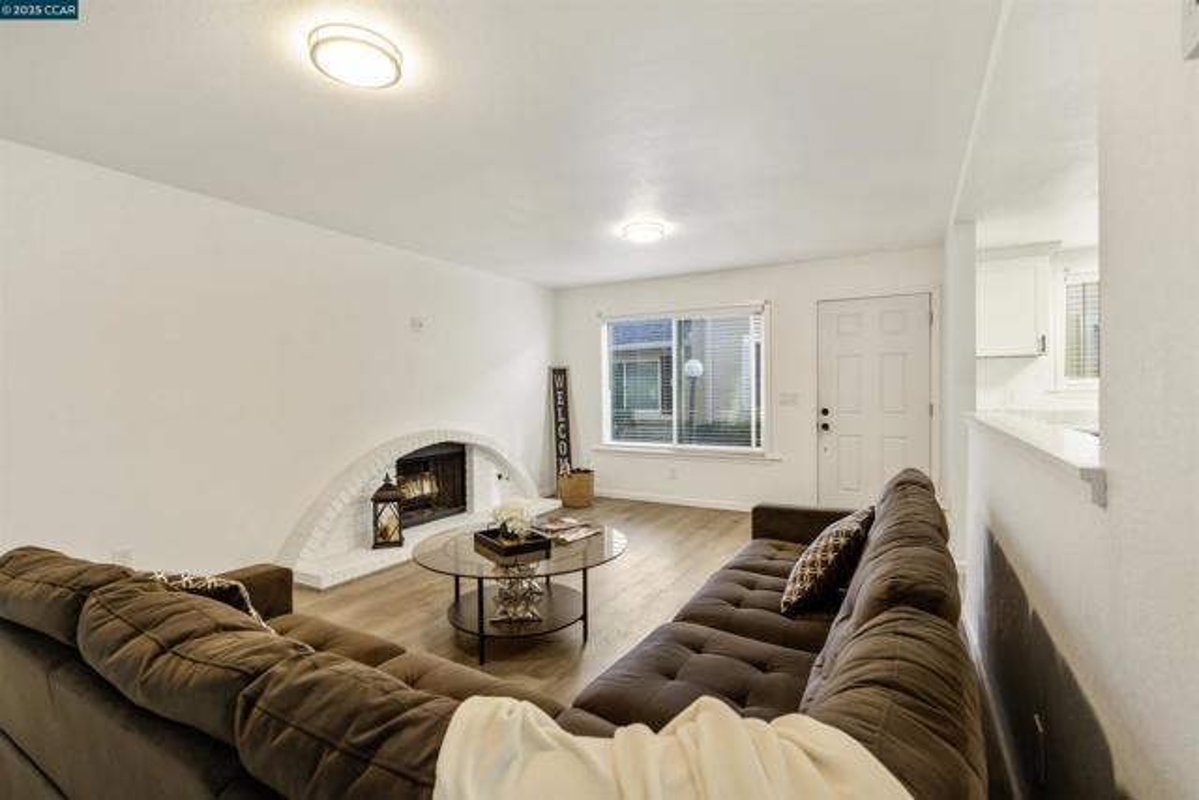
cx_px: 600
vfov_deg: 73.8
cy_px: 400
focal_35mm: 16
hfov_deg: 96.7
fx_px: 533
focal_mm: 16
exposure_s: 1/10
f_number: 8
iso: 400
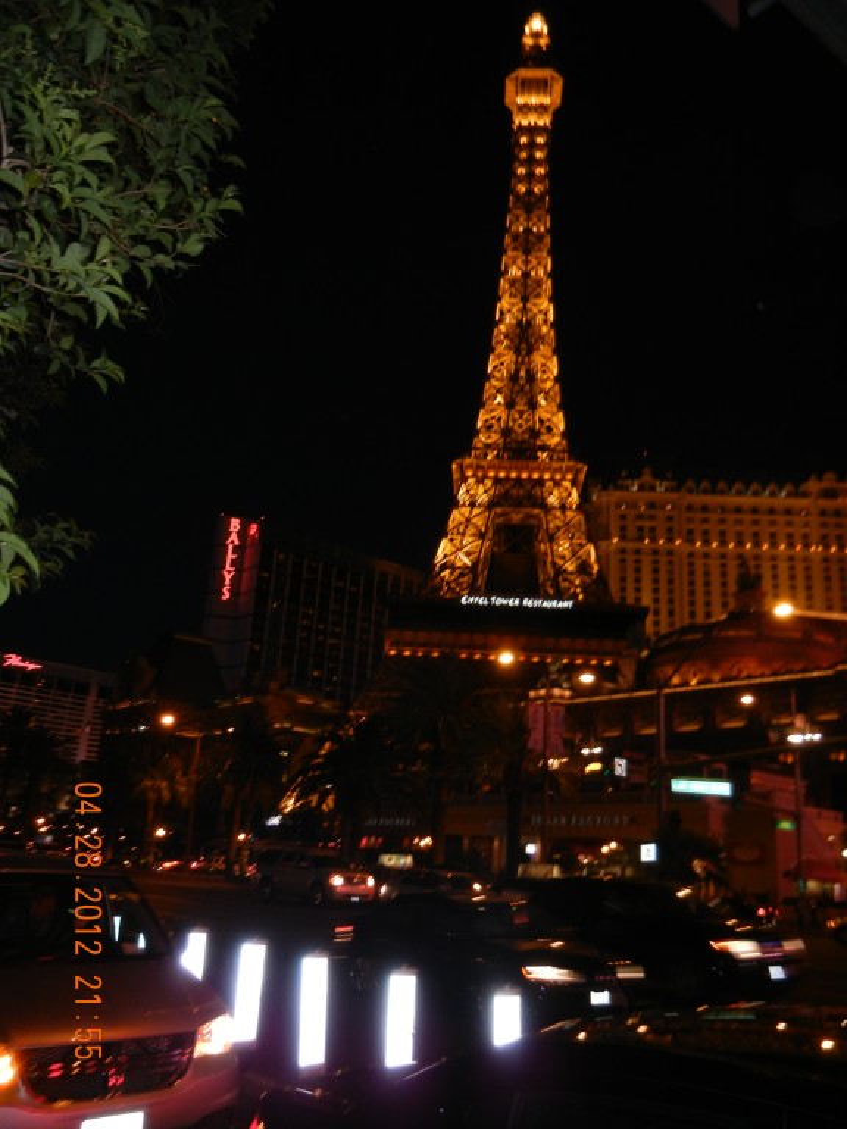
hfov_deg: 46.8
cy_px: 564
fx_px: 979
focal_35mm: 30
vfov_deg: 60.0
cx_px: 424
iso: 202
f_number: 3.5
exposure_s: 1/30
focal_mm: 5.4
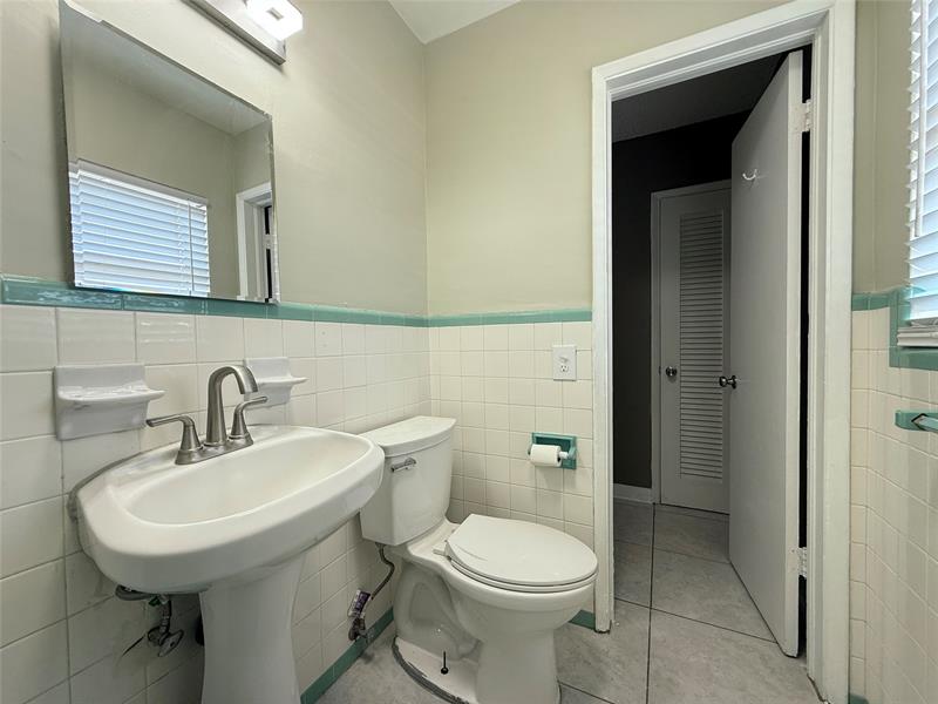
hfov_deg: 102.1
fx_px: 379
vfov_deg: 85.7
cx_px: 469
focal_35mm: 14
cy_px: 352
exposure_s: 1/99
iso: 80
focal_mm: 2.22
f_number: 2.2
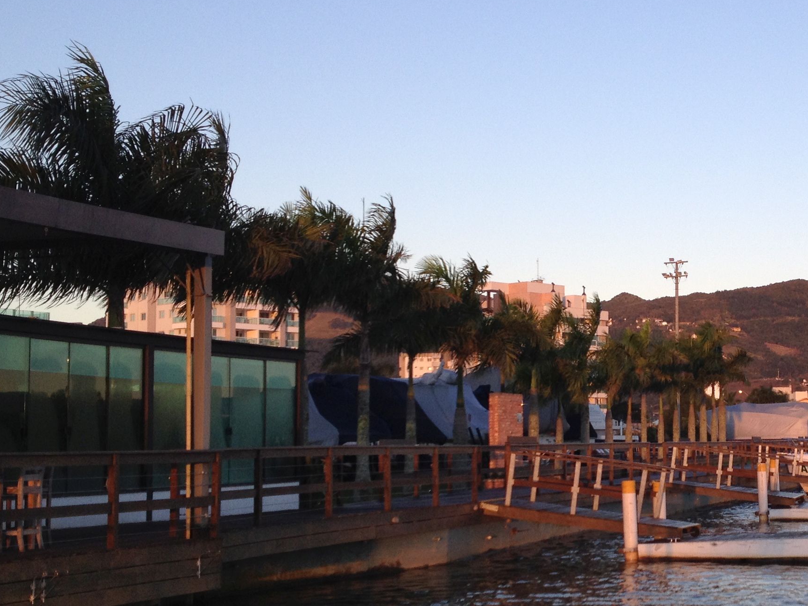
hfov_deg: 28.5
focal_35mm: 66
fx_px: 1540
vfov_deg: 22.2
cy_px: 341
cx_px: 684
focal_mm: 4.28
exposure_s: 1/260
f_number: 2.4
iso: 50
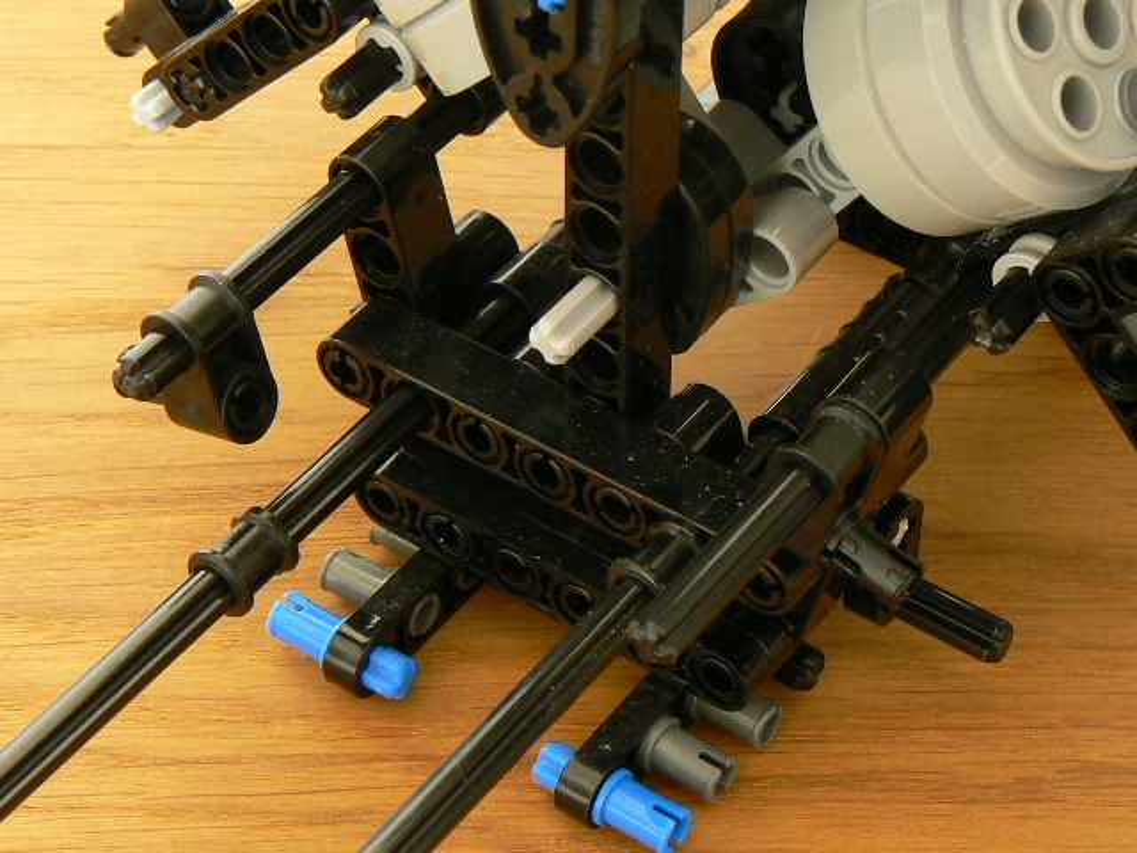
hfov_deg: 18.9
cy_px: 426
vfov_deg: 14.2
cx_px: 568
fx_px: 3416
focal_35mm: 104
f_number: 4.5
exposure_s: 2
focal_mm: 12.6
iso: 100
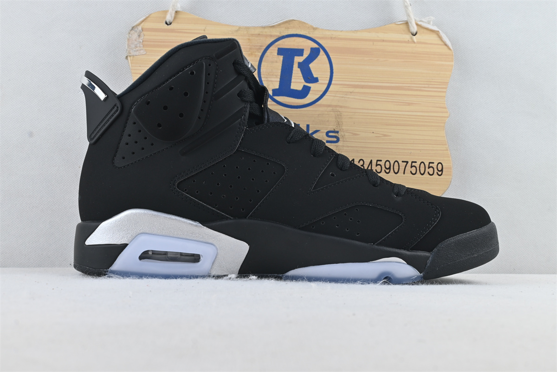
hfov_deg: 43.6
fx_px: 696
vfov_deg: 29.9
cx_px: 278
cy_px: 186
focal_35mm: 45
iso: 110
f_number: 10
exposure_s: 1/15
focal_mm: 30
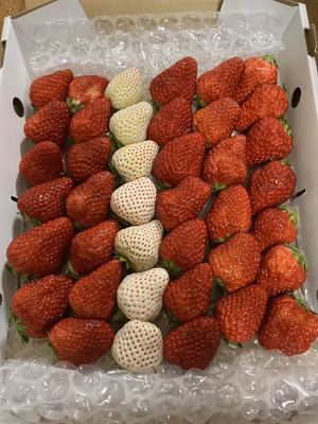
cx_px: 159
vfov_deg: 63.4
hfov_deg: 49.7
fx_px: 343
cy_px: 212
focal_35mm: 28
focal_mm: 3.99
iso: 500
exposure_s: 1/25
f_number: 1.8
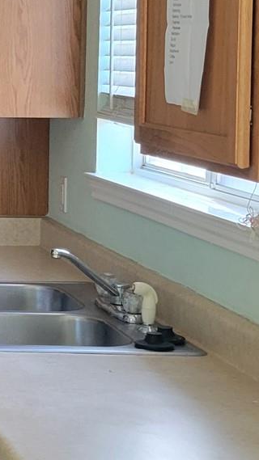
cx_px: -304
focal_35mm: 102
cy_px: 85
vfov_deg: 20.7
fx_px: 1246
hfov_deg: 10.6
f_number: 1.8
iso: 250
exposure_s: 1/120
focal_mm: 5.4
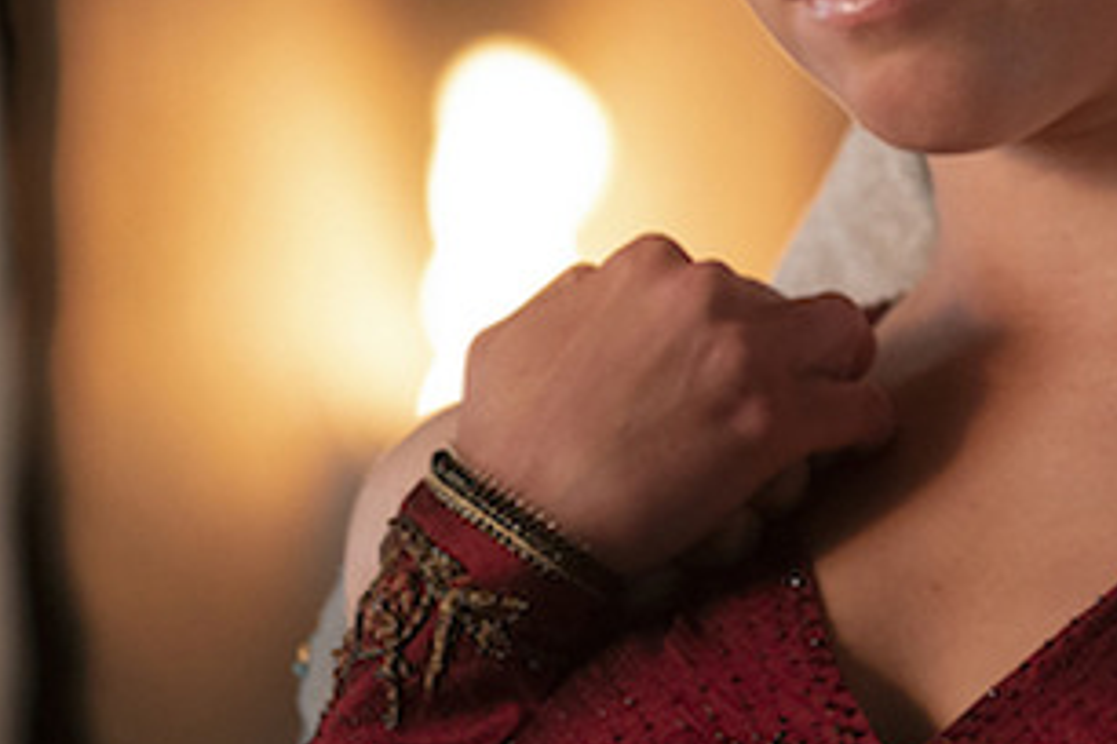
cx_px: 1329
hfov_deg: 7.4
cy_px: -153
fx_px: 8625
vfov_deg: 4.9
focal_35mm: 278
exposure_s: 1/80
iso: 2500
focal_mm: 109
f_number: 2.8
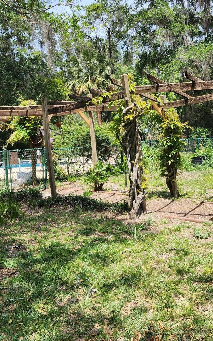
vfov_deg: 54.0
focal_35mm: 36
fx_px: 335
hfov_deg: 35.1
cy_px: 160
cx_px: 136
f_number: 1.8
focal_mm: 6.4
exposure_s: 1/483
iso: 12
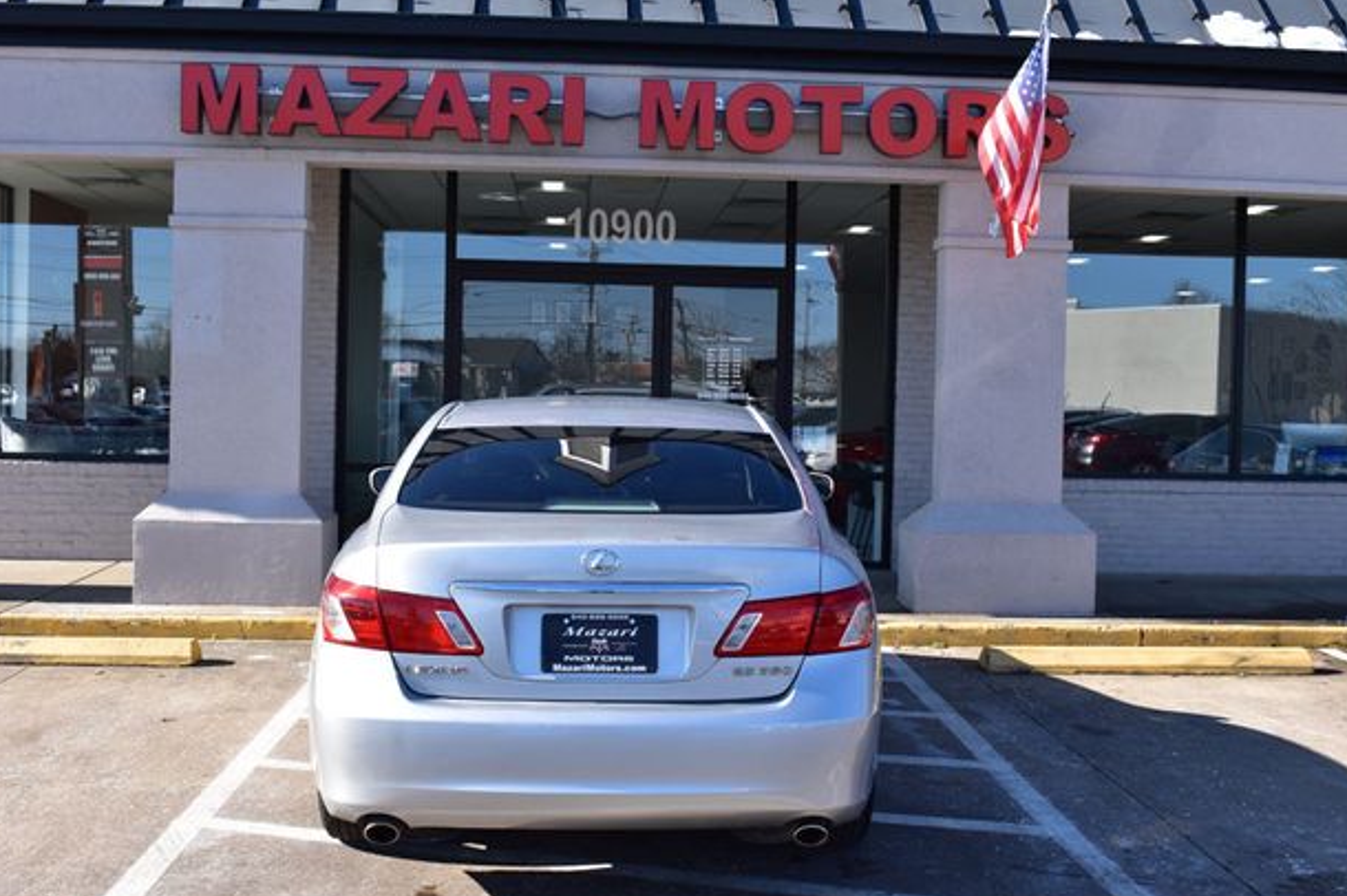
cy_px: 446
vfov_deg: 31.5
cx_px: 696
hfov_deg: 45.9
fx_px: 1590
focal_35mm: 43
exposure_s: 1/400
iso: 400
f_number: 11
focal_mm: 27
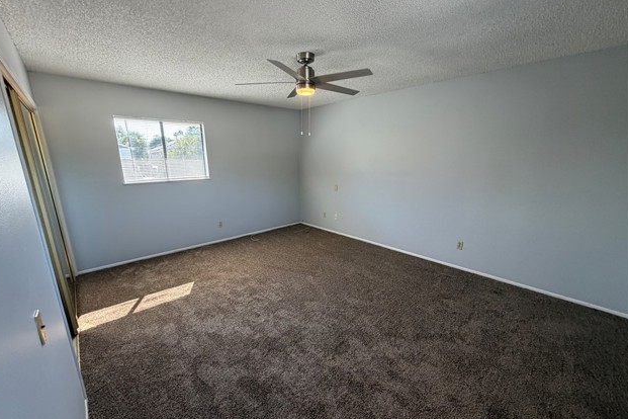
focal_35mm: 15
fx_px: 262
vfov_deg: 77.3
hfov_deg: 100.4
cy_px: 219
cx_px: 310
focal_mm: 2.22
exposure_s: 1/120
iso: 160
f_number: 2.2
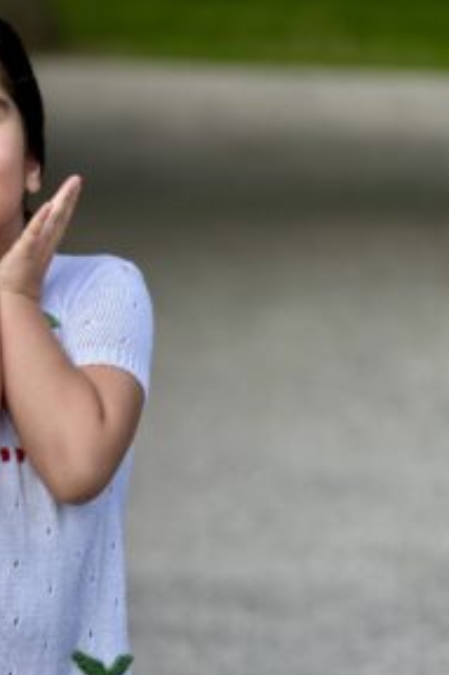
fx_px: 3259
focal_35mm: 174
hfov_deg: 7.9
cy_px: 390
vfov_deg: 11.8
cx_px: 148
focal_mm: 15.66
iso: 64
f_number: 2.8
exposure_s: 1/220
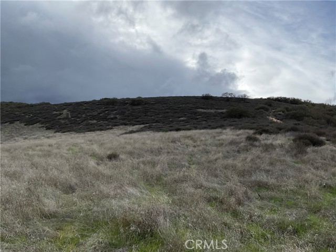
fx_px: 281
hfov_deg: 61.7
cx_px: 168
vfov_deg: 48.2
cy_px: 126
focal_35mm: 29
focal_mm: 3
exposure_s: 1/1626
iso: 16
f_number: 1.8
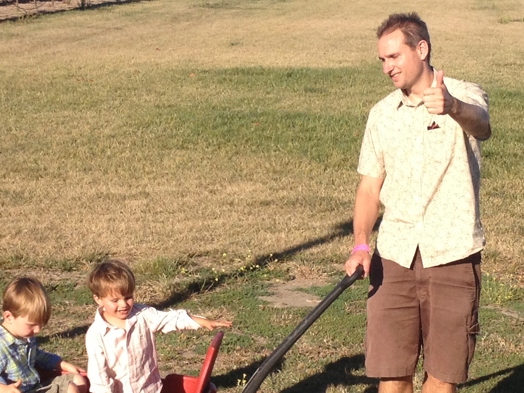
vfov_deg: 13.7
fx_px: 1634
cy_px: 171
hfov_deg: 18.2
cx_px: 237
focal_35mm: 108
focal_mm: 4.28
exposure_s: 1/1783
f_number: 2.4
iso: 50
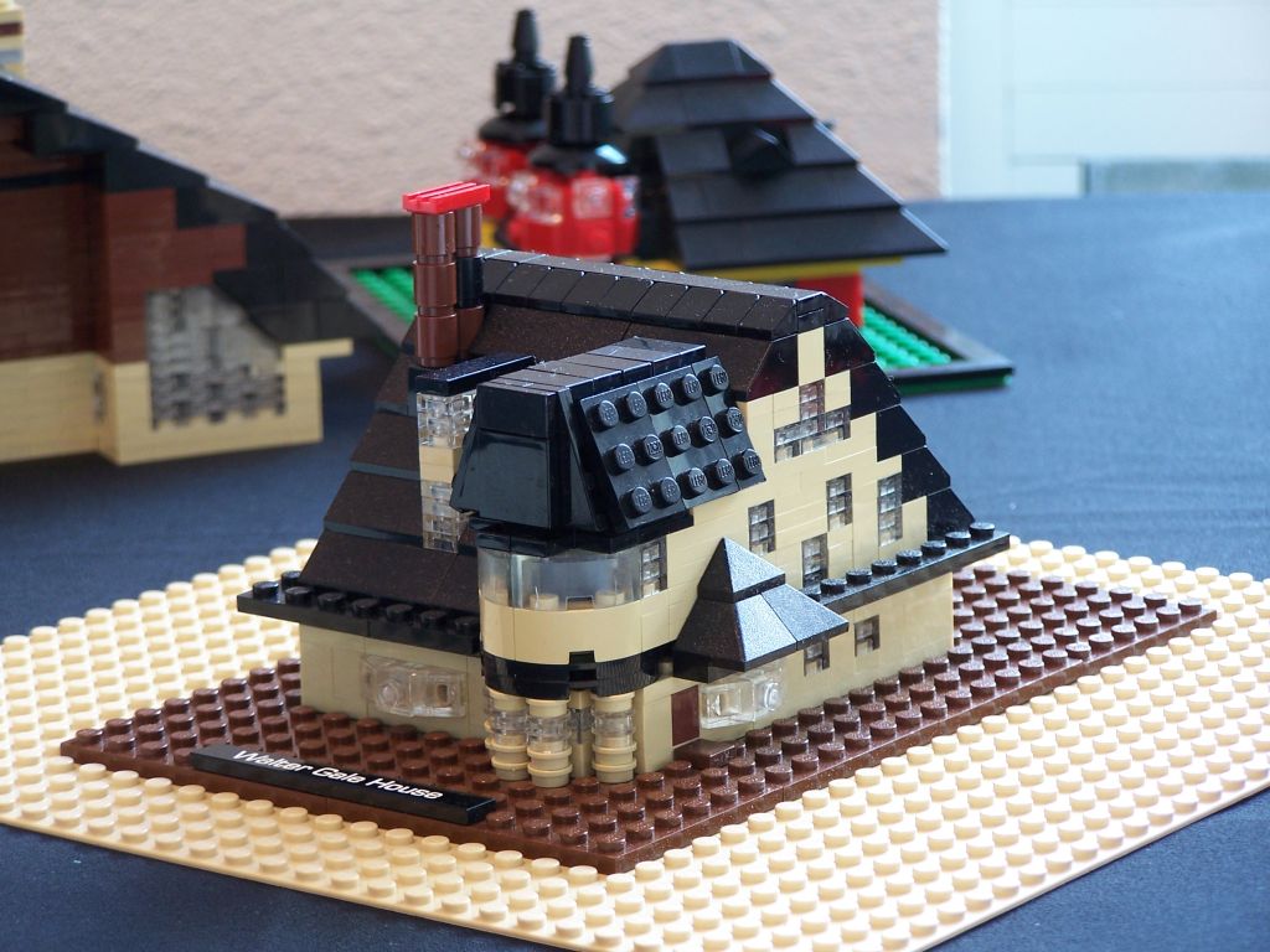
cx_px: 635
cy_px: 476
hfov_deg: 14.2
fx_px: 5100
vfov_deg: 10.7
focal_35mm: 139
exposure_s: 1/10
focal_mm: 23.1
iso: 80
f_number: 3.2
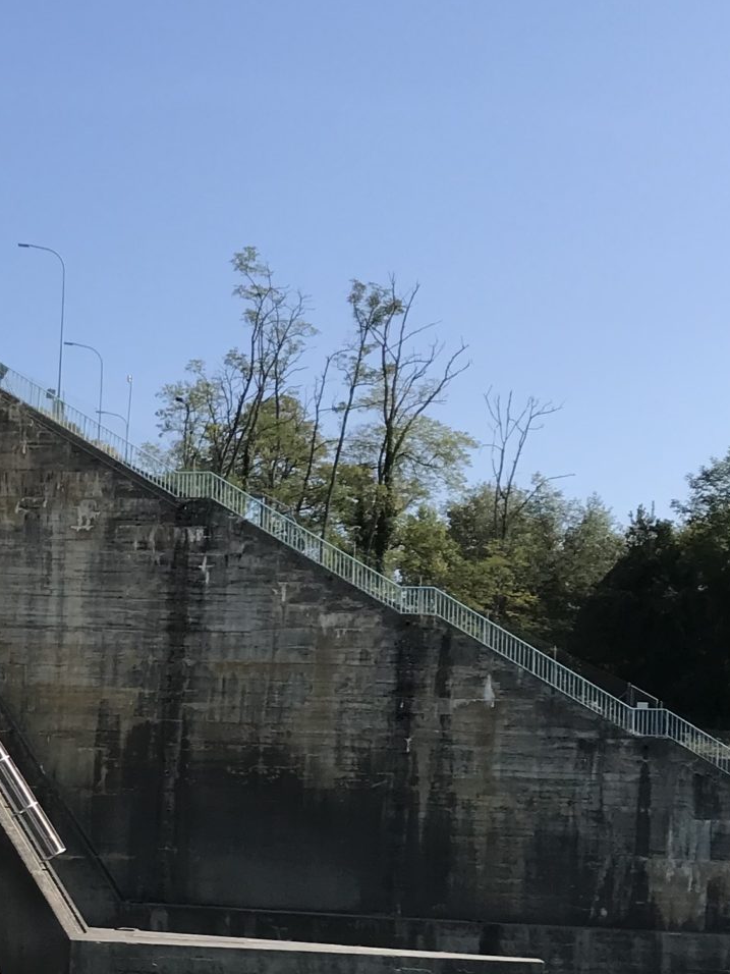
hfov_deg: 18.4
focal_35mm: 75
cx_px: -201
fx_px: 2109
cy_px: 811
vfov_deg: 25.4
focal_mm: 3.99
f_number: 1.8
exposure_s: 1/2037
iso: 20
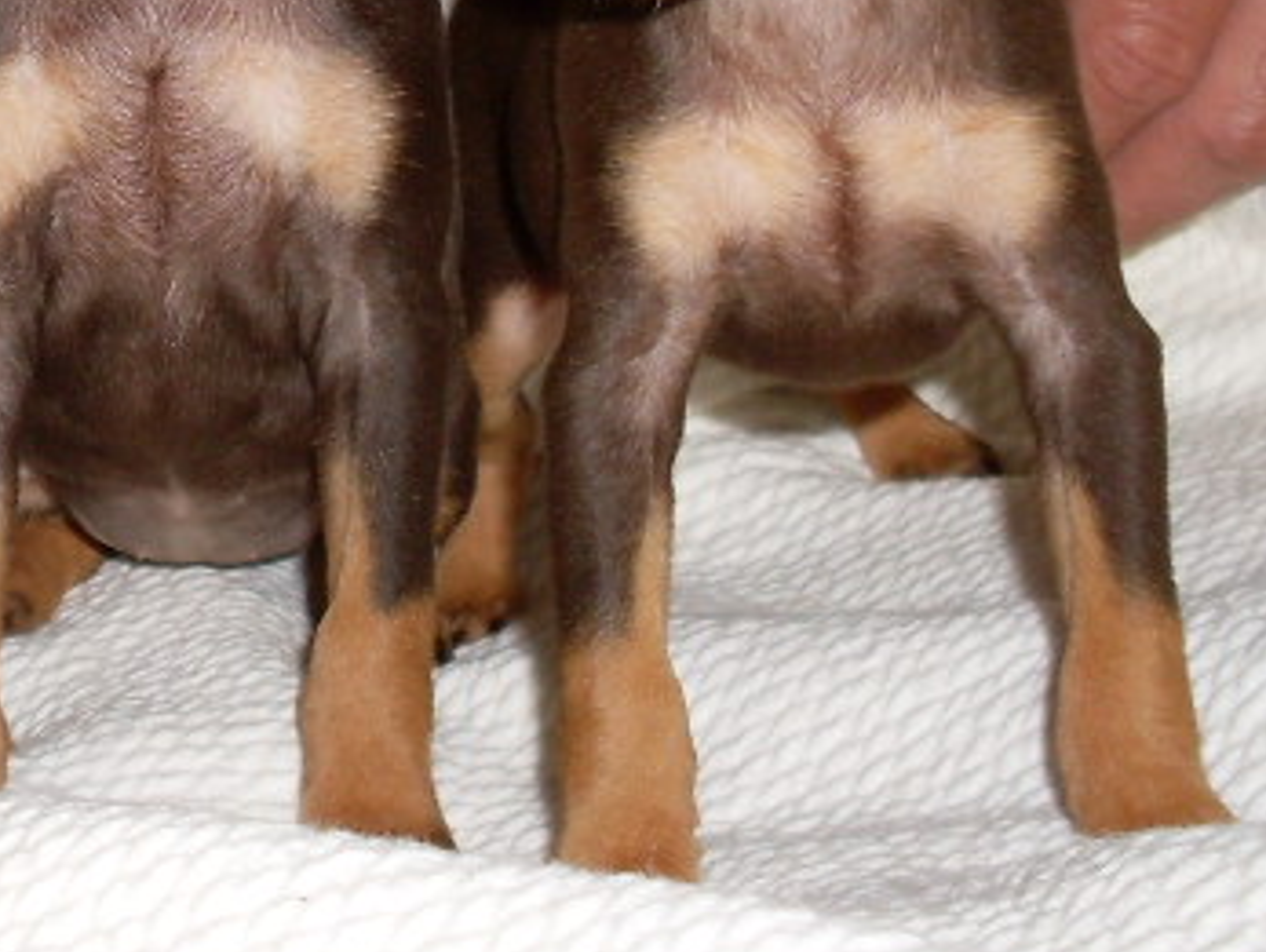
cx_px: -102
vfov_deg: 13.0
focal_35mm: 112
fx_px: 4100
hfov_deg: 17.0
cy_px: -51
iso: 100
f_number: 2.8
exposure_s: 1/45
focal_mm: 6.3
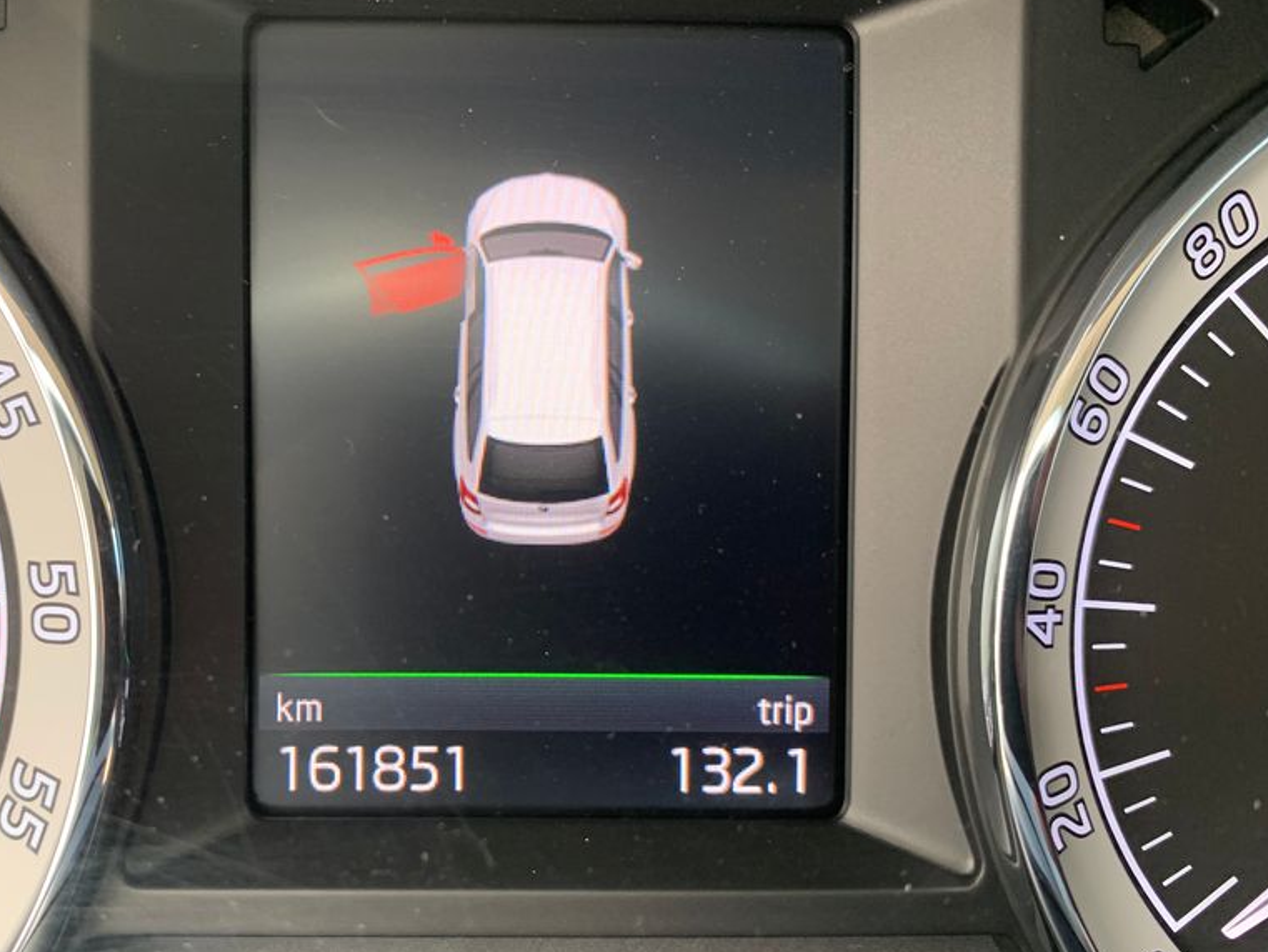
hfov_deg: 52.0
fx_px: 1282
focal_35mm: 35
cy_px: 507
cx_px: 460
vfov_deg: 40.7
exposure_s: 1/62
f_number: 1.8
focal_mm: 4.25
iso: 80
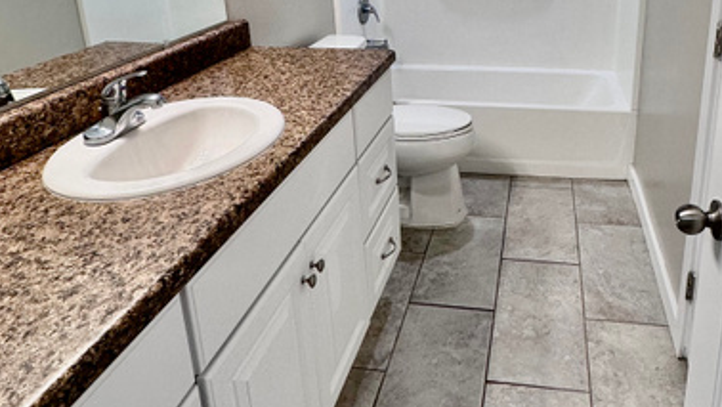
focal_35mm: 31
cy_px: 69
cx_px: 453
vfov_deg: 36.3
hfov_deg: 61.7
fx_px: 594
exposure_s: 1/120
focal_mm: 2.22
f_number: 2.2
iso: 160
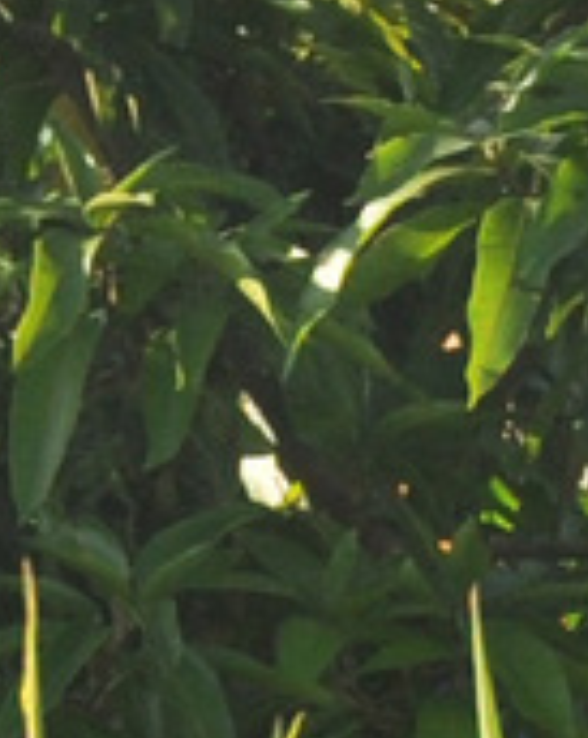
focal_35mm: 736
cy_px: 257
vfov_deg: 2.6
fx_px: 16063
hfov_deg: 2.0
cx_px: 3648
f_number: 9
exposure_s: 1/400
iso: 200
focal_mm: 45
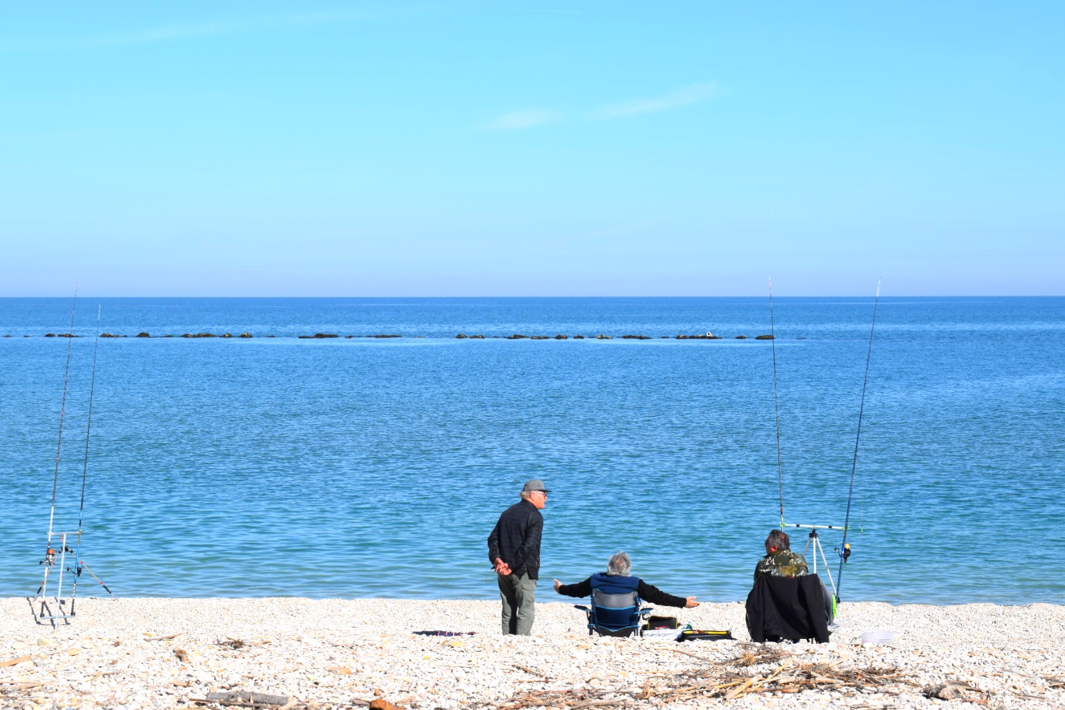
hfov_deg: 28.1
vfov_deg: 18.9
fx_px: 2130
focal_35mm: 72
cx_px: 532
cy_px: 355
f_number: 11
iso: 200
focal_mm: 48
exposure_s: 1/500
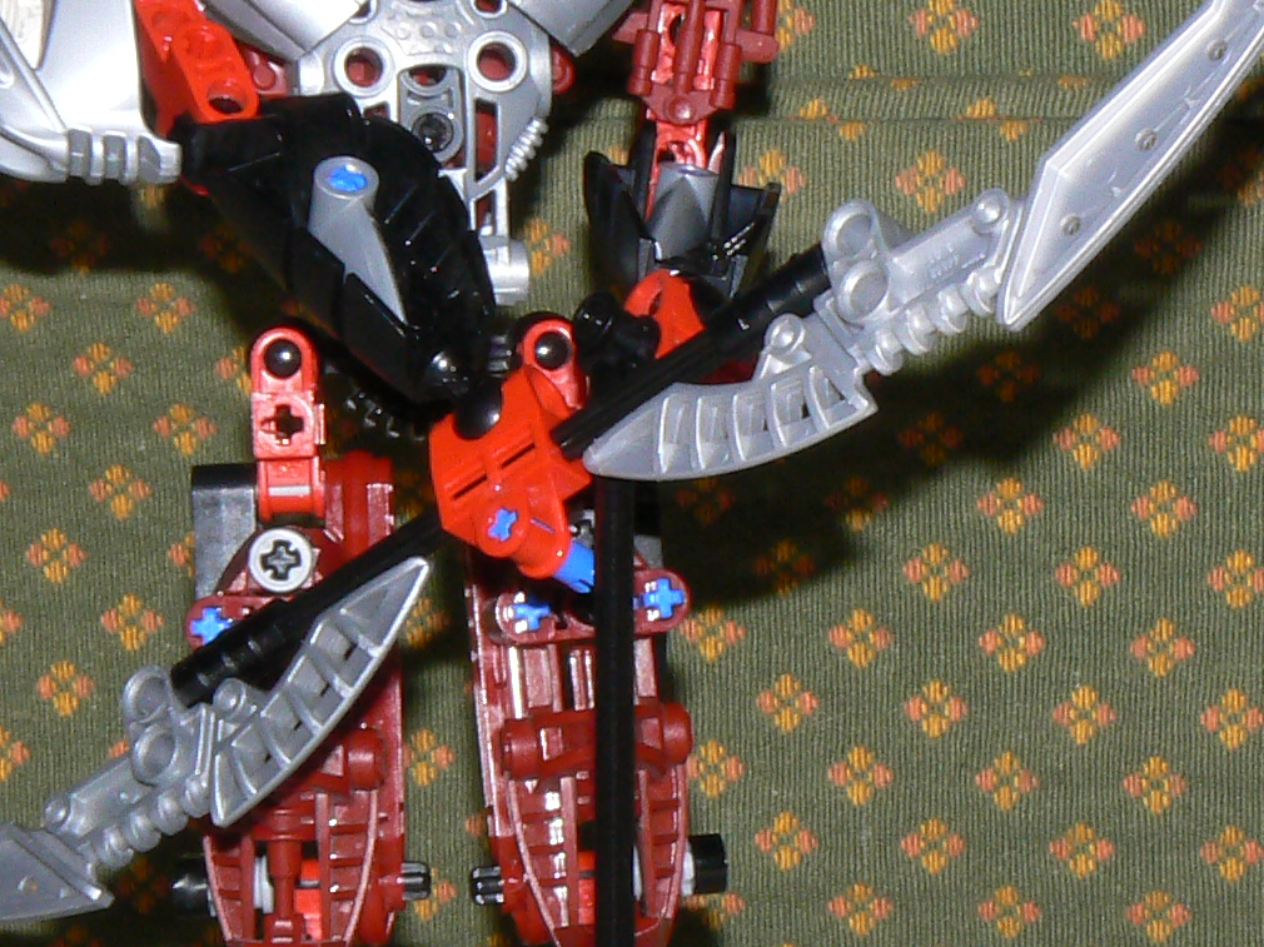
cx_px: 359
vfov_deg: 9.3
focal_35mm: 159
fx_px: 5804
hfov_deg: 12.4
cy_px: 497
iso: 100
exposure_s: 1/30
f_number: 8
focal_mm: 9.5
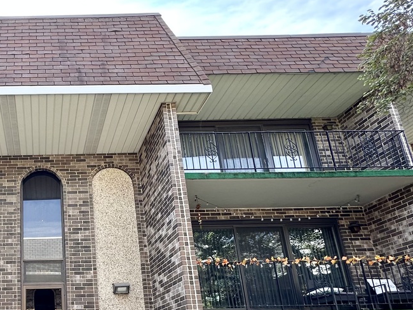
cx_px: 43
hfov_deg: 51.6
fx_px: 370
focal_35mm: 31
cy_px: 253
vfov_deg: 43.1
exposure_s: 1/145
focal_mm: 2.22
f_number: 2.2
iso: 40
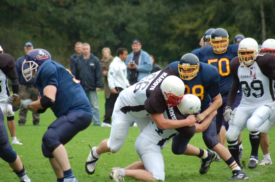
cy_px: 91
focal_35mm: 330
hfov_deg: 6.3
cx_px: 138
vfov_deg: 4.1
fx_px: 2516
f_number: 5.3
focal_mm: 220
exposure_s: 1/500
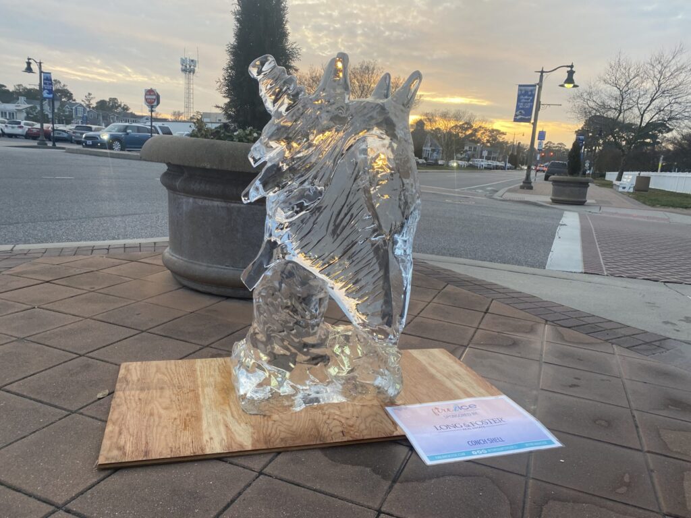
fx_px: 519
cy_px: 259
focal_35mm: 26
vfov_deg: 53.1
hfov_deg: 67.3
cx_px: 346
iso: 40
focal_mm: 4.25
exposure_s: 1/122
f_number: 1.8
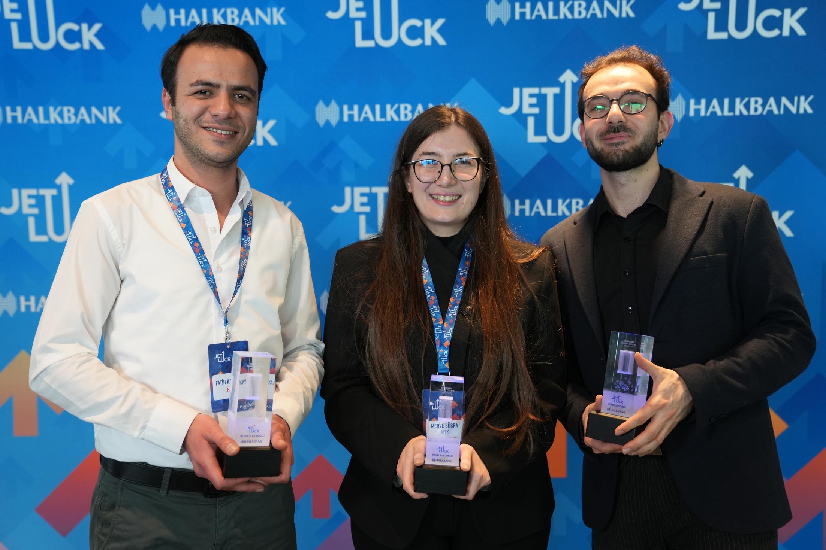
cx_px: 413
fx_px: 872
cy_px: 275
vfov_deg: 35.0
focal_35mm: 38
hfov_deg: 50.7
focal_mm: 38
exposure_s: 1/200
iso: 1600
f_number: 3.2
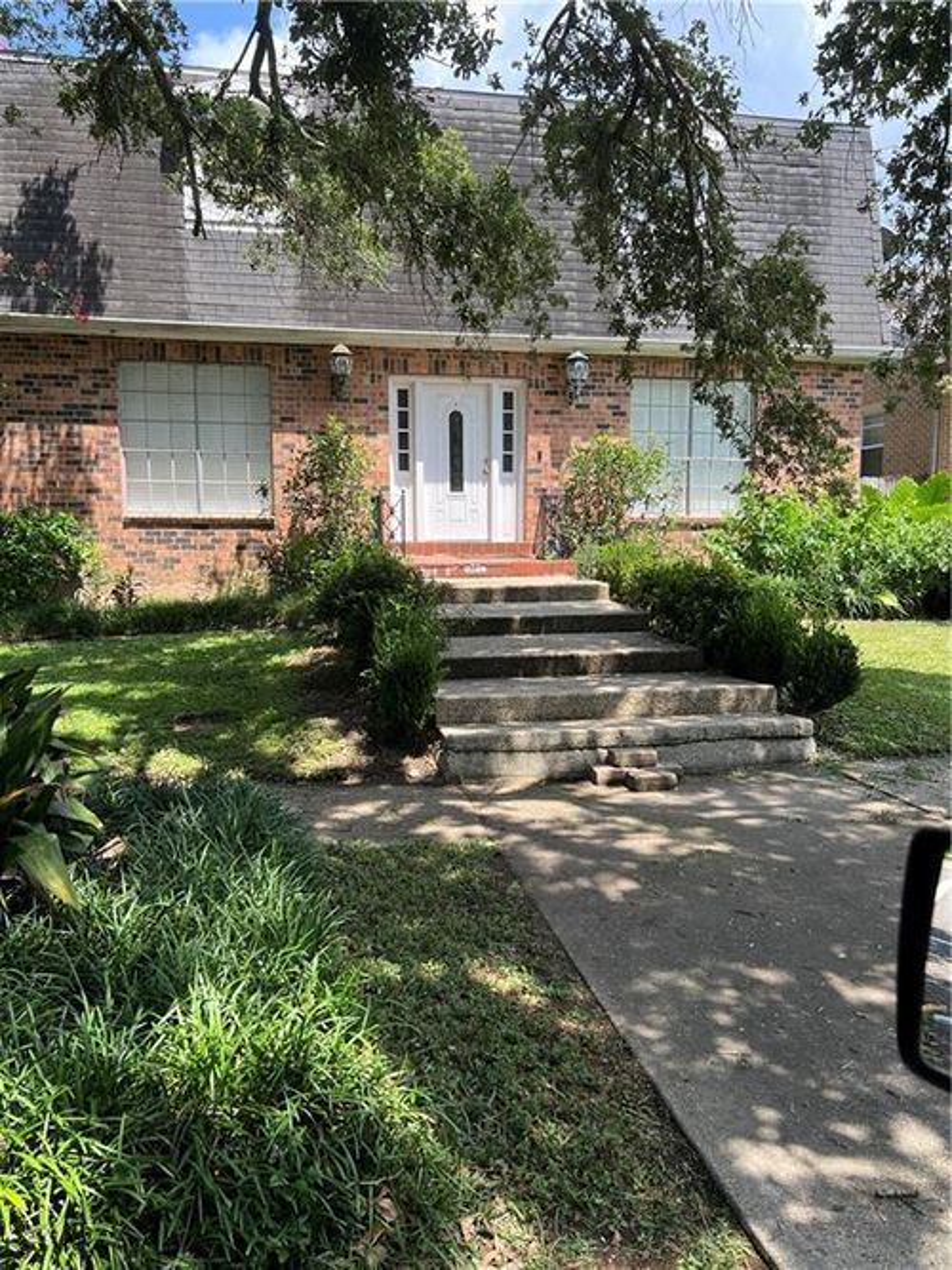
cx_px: 476
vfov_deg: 67.3
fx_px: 954
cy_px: 635
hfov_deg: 53.0
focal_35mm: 26
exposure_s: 1/786
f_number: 1.5
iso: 50
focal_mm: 5.7
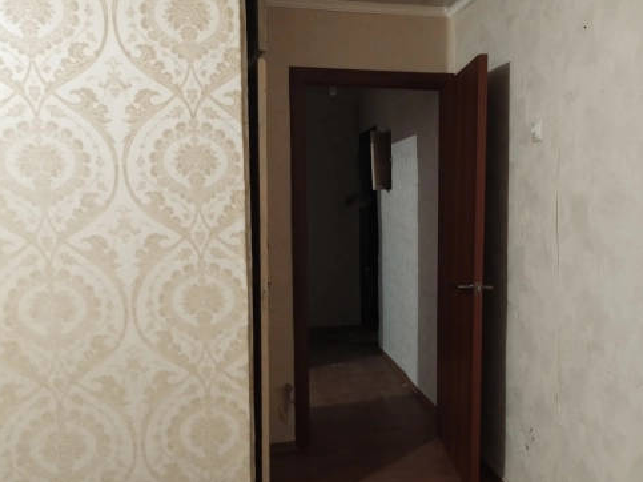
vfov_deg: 45.3
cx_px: 381
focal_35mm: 31
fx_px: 576
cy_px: 268
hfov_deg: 58.0
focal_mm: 5.89
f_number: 1.89
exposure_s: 1/20
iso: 1250
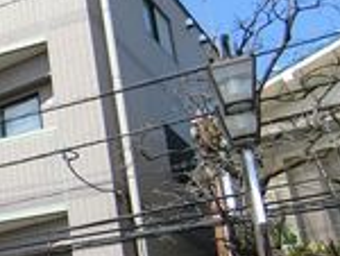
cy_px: 240
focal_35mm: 76
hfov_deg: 20.2
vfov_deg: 19.0
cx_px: -229
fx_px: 748
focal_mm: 4.06
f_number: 6.9
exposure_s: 1/160
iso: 80
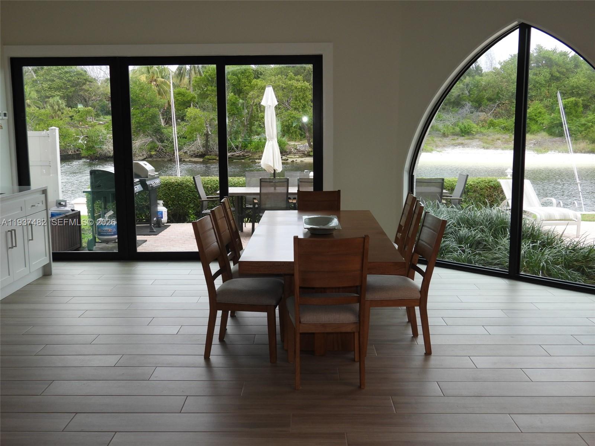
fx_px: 688
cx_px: 298
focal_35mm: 40
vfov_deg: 36.0
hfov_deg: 46.8
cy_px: 223
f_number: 3.2
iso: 100
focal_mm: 7.1
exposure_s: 1/80
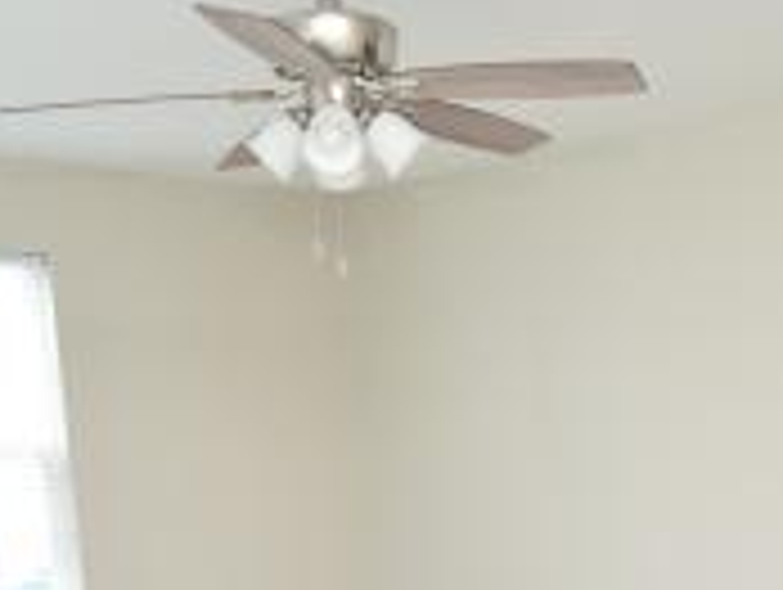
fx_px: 1093
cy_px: 558
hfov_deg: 39.2
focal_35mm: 48
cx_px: 490
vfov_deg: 28.7
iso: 800
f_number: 5.6
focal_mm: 13
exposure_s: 1/125
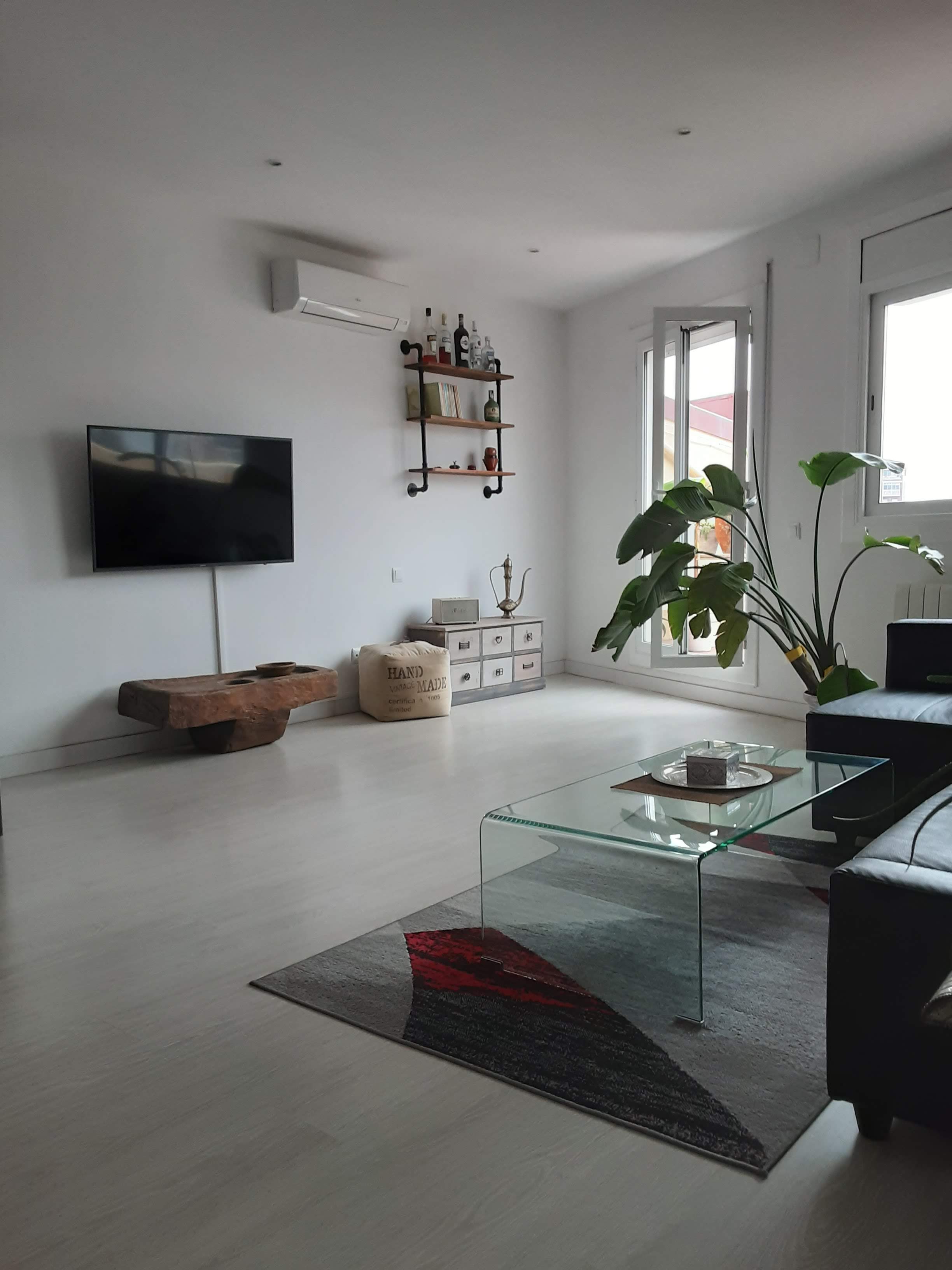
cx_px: 476
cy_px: 635
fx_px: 1027
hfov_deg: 49.7
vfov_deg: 63.4
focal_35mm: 28
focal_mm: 2.9
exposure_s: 1/50
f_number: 1.9
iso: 100
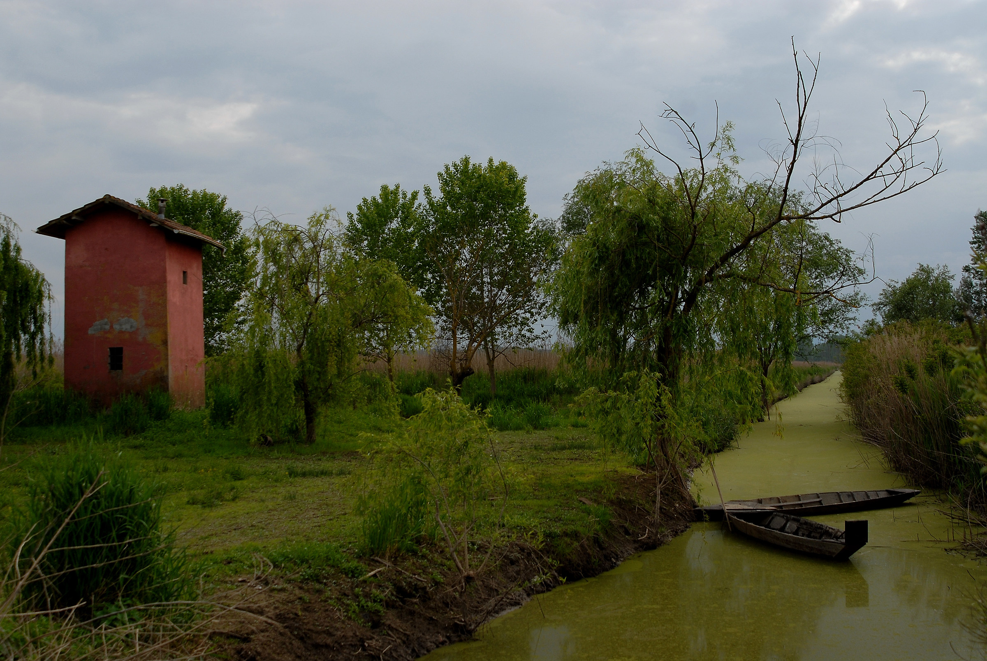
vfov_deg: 32.0
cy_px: 330
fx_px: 1153
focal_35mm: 42
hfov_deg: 46.4
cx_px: 494
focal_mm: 28
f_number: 7.1
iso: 100
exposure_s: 1/250
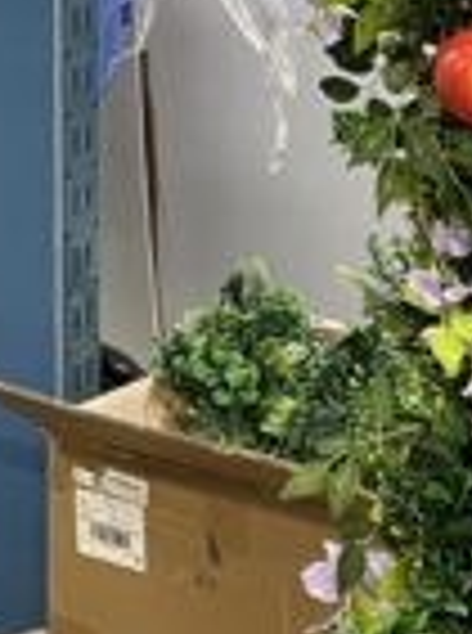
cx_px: -157
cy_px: 36
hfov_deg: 9.8
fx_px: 2703
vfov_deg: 13.2
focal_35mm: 148
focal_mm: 5.7
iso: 160
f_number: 1.5
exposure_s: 1/60
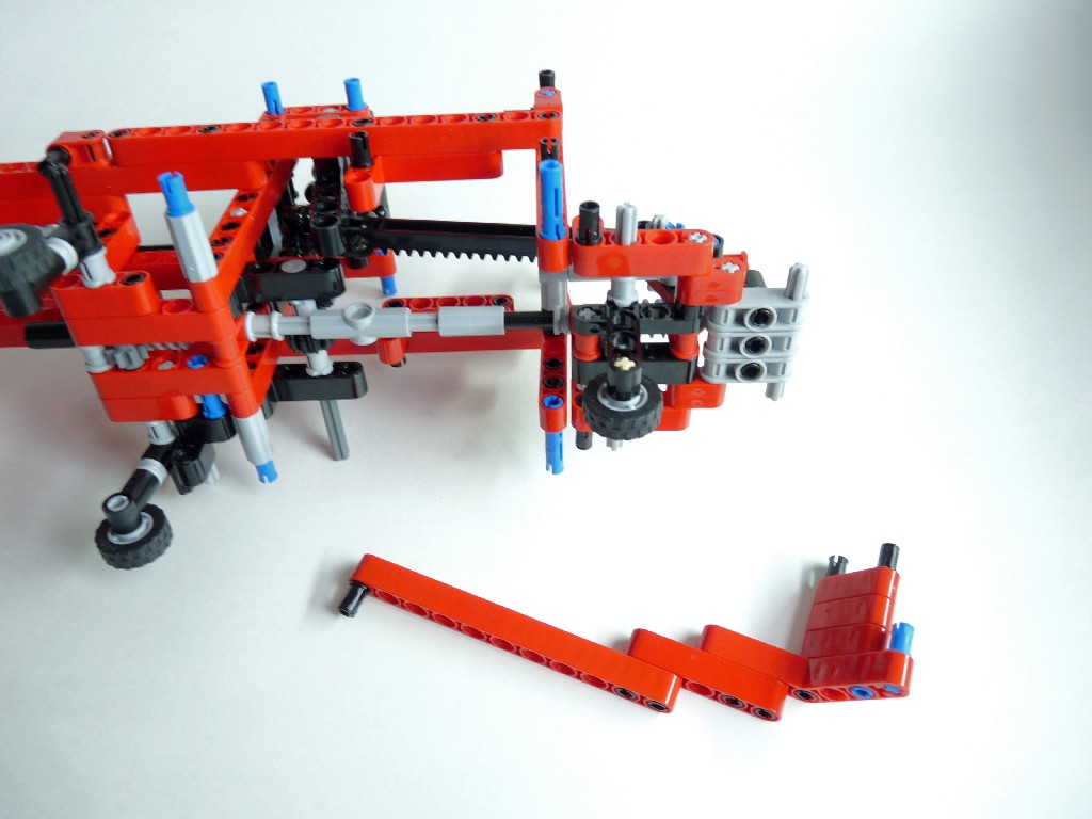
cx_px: 546
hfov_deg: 65.3
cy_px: 410
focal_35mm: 27
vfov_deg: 51.4
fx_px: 852
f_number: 2.8
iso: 100
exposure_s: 1/10
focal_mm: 4.8
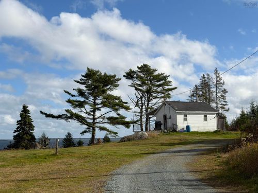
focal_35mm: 48
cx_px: 129
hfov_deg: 39.7
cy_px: 96
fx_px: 358
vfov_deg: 30.3
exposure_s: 1/8772
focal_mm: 6.76
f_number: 1.78
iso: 80
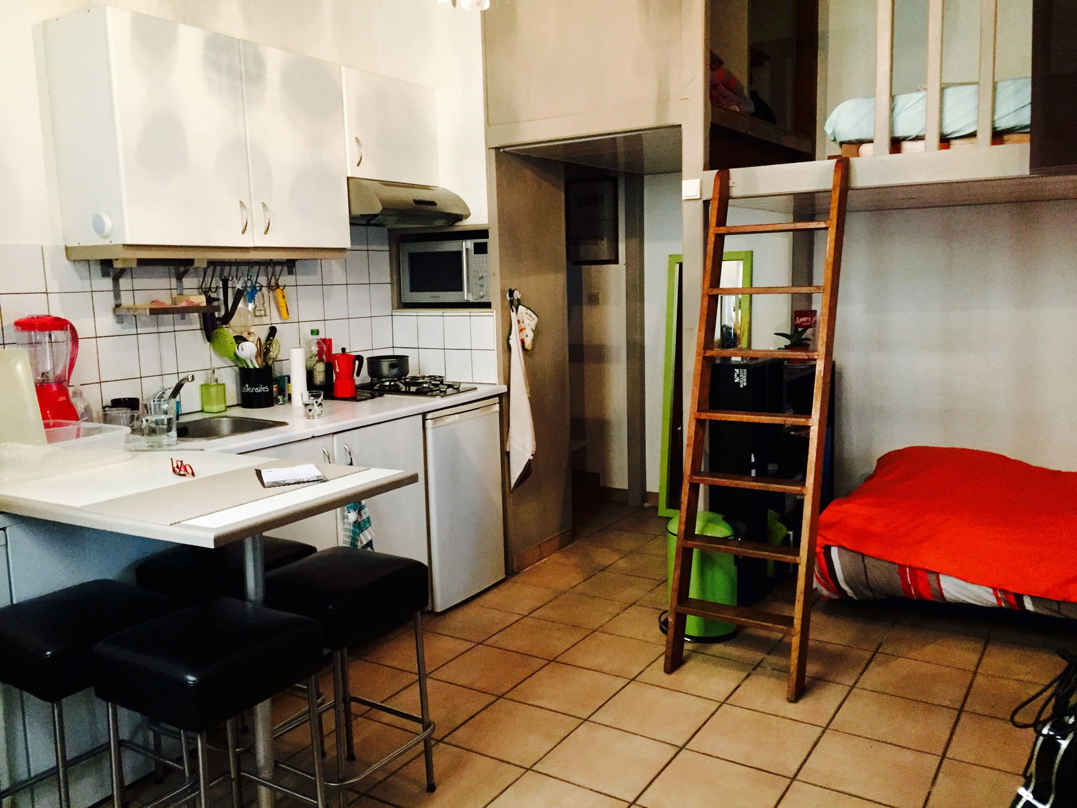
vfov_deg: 48.2
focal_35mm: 29
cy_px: 404
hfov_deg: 61.7
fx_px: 902
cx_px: 538
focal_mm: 4.15
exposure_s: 1/15
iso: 320
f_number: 2.2
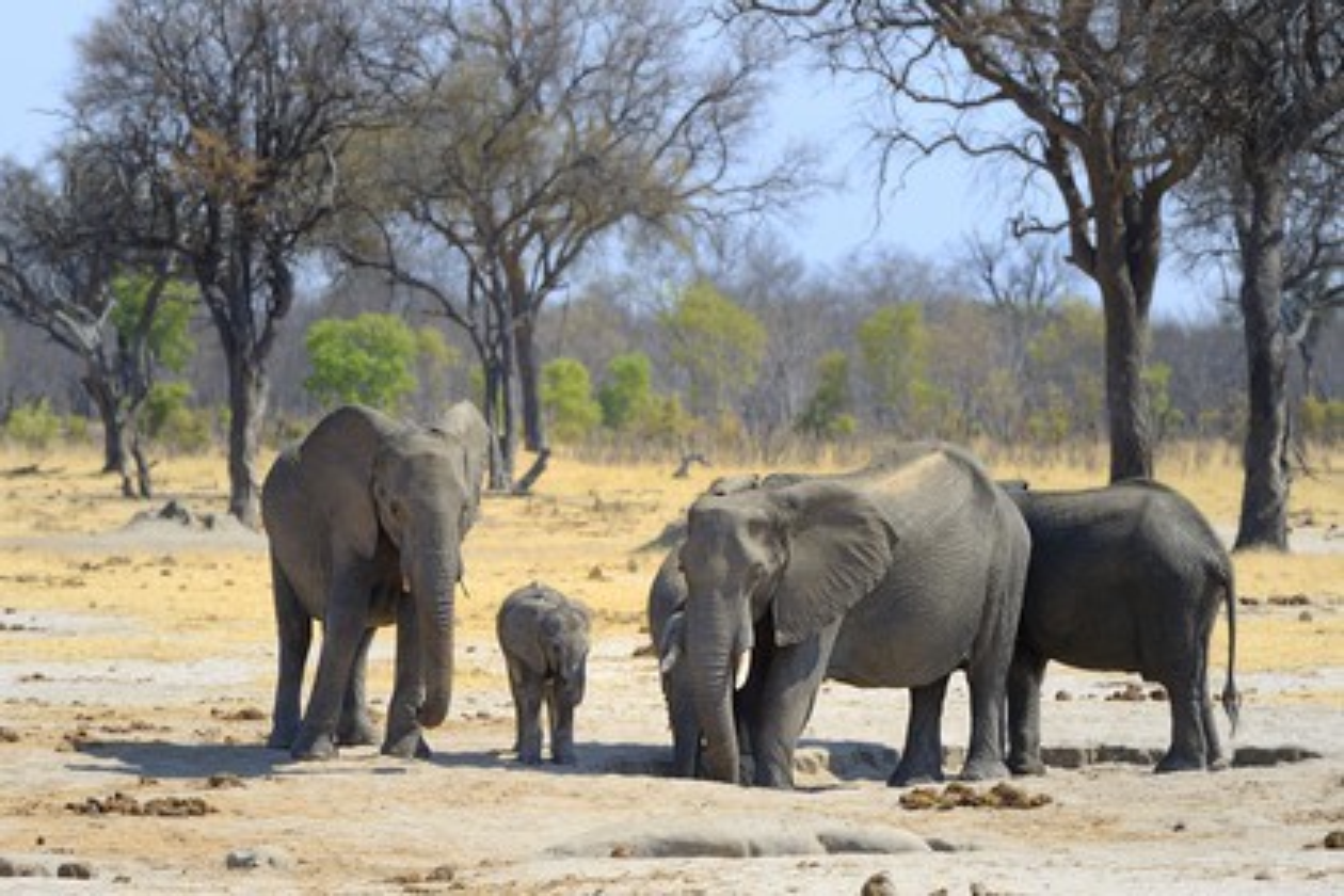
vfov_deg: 4.9
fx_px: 10453
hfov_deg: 7.4
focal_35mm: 280
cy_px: 448
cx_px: 672
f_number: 10
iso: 400
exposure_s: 1/500
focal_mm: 280
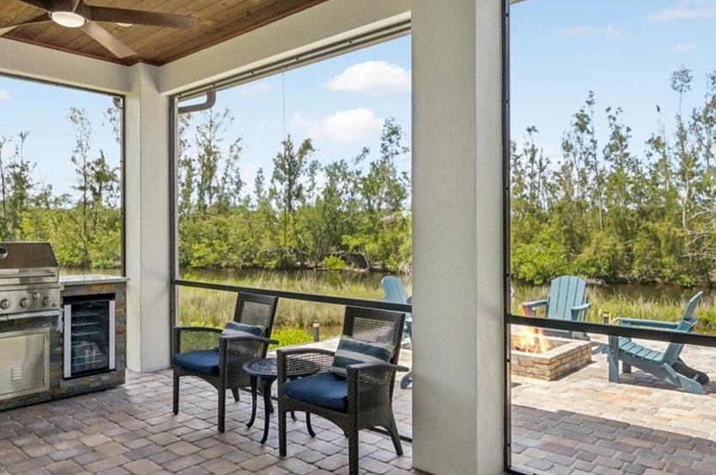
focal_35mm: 27
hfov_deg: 67.3
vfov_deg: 47.8
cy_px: 234
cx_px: 323
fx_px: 536
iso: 400
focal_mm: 14
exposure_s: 1/400
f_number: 8
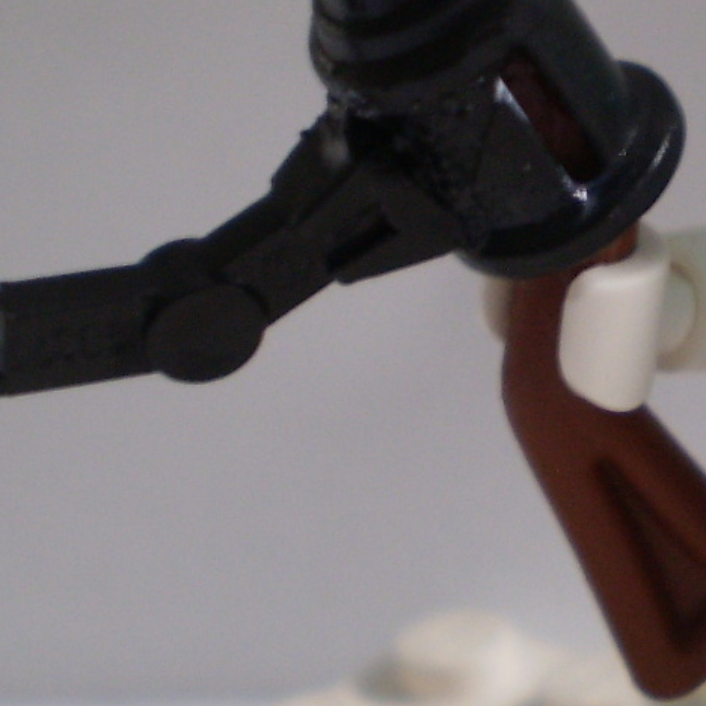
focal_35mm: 127
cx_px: 721
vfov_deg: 13.7
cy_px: 244
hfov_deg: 13.5
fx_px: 2930
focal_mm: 7.4
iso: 125
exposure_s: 1/8
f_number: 3.5
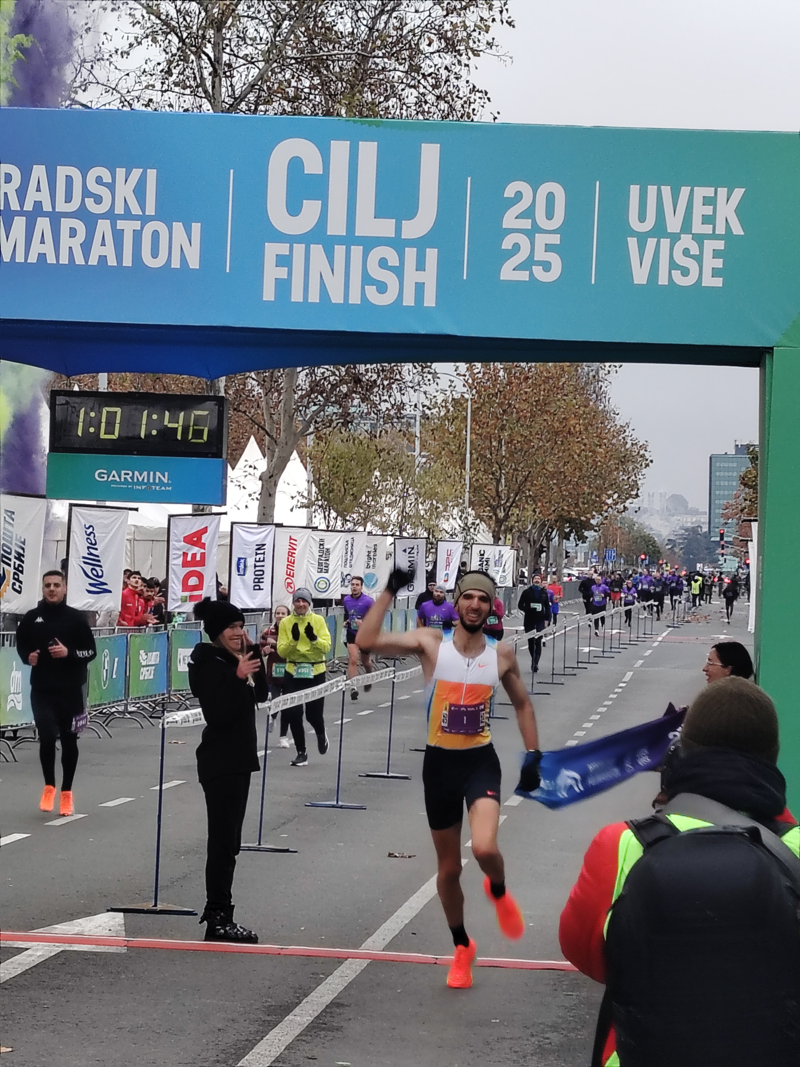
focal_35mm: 120
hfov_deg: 12.3
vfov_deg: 16.4
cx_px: 400
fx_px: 3698
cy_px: 534
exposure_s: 1/100
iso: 110
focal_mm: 5.25
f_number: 1.75
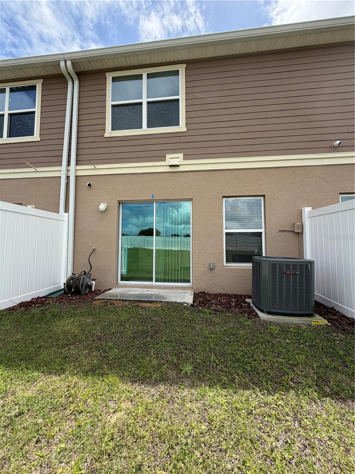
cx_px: 178
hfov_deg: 85.7
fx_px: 191
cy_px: 237
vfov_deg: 102.1
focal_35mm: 14
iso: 32
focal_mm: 2.22
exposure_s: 1/799
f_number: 2.2
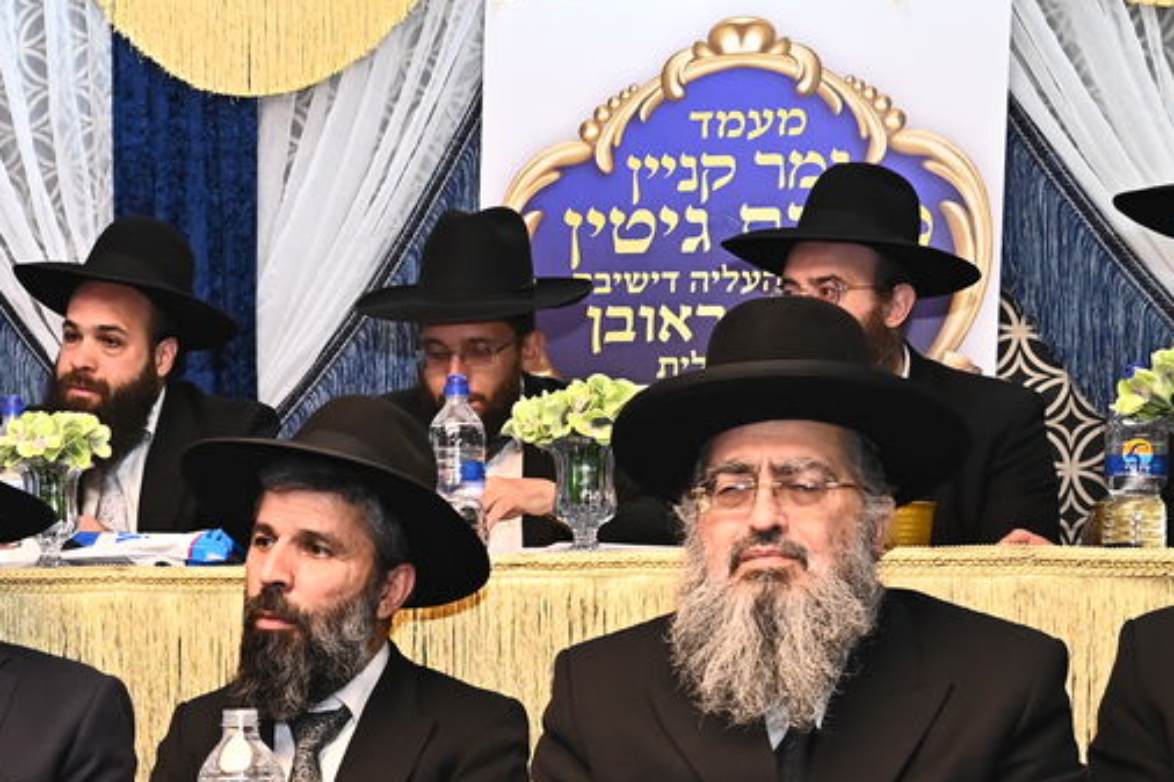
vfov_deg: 14.4
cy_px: 703
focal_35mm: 94
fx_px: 3064
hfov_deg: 20.7
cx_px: -100
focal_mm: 34
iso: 2000
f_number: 7.1
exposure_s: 1/200
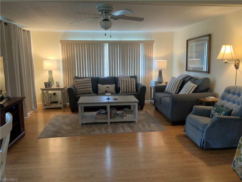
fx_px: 203
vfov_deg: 48.2
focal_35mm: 29
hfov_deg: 61.7
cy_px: 91
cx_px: 121
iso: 160
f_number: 1.8
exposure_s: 1/60
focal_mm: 3
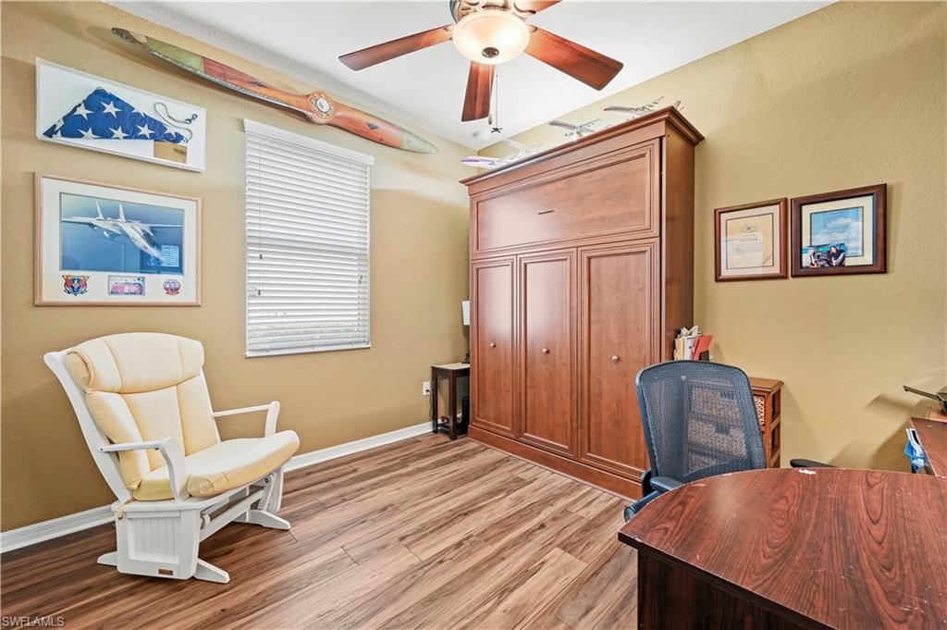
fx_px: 368
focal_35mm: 14
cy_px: 315
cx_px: 474
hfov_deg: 104.3
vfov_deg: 81.1
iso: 100
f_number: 8
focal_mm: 14
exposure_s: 4
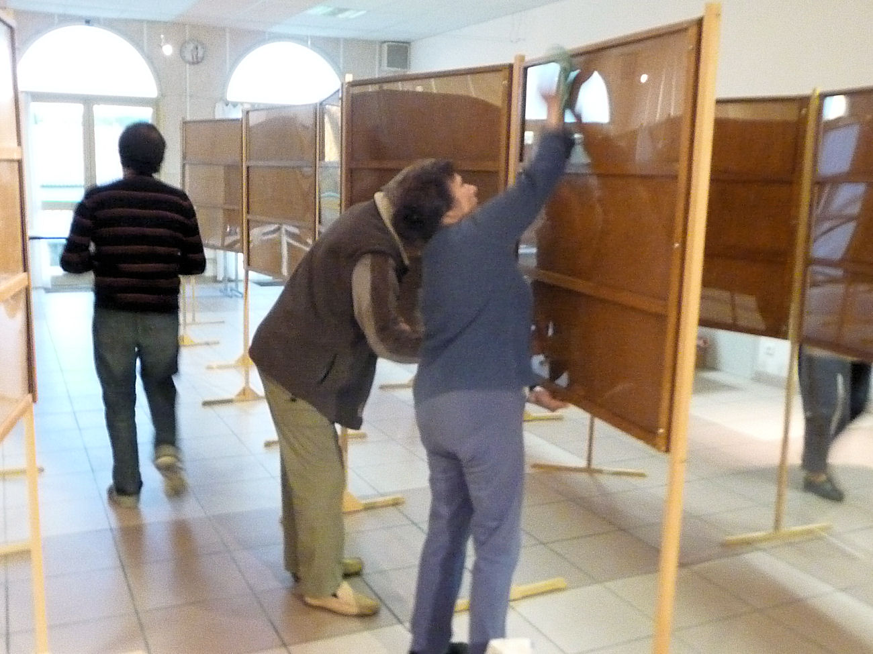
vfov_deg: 39.7
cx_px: 436
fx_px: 908
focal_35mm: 36
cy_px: 327
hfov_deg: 51.4
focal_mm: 4.7
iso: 800
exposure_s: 1/15
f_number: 3.3
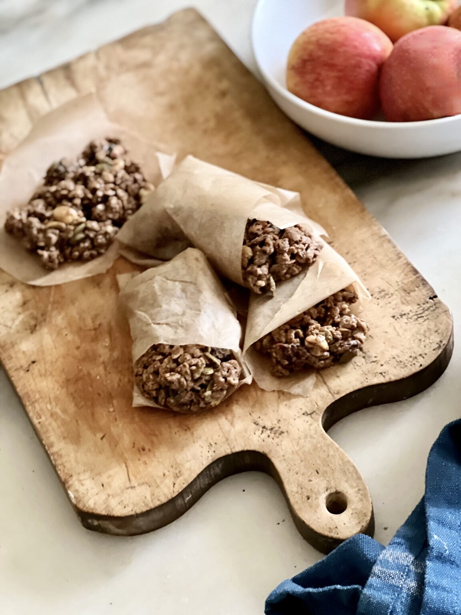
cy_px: 308
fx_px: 1367
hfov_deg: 19.1
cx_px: 230
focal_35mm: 77
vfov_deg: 25.3
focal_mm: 9
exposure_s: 1/15
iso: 800
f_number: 2.8
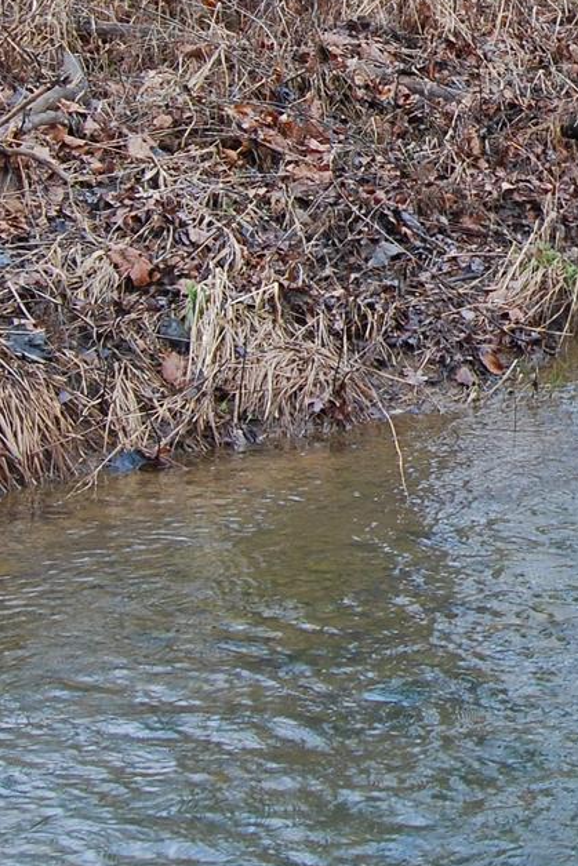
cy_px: 34
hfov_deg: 11.5
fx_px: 2711
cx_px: 926
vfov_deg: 17.8
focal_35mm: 113
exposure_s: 1/60
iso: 200
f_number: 6.3
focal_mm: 23
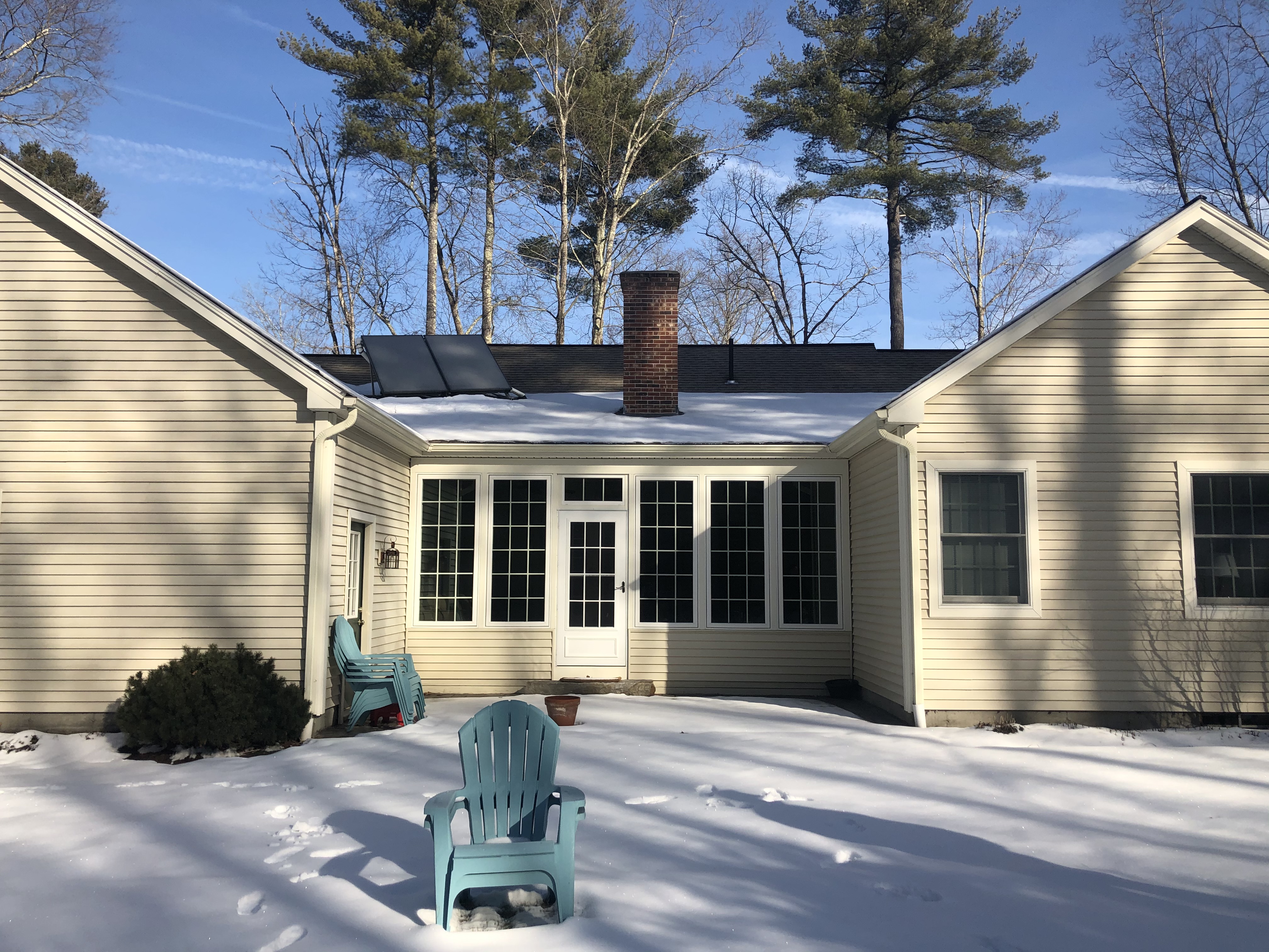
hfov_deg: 63.4
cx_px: 634
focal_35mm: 28
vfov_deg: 49.7
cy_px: 476
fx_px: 1026
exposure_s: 1/1919
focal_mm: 3.99
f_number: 1.8
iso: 20
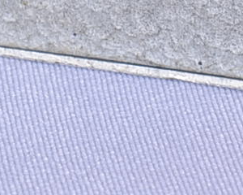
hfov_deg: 1.6
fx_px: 8701
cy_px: -442
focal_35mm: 1210
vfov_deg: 1.3
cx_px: 204
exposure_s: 1/100
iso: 160
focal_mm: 105
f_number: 13
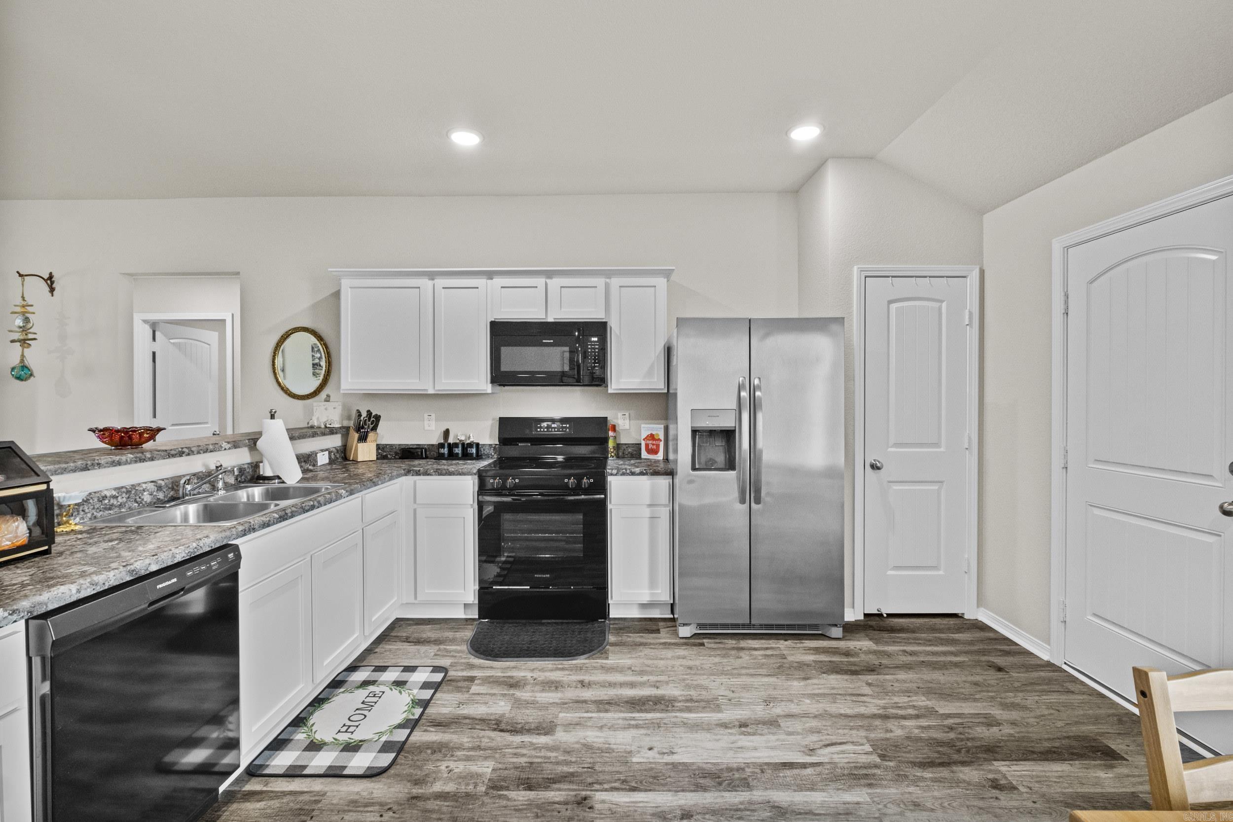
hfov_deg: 100.4
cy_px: 411
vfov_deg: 77.3
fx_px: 514
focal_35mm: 15
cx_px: 616
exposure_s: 1/3
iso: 800
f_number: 7.1
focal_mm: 10
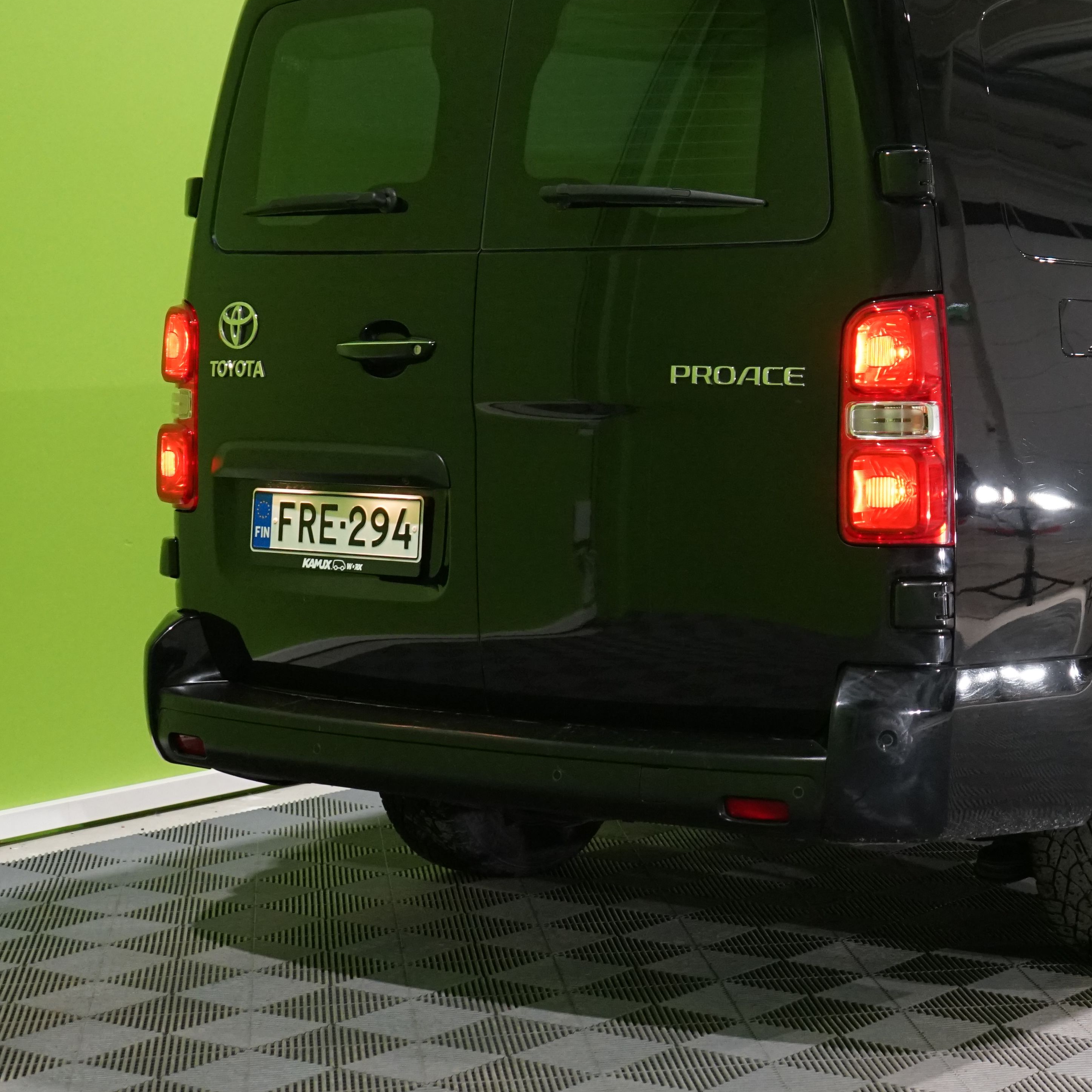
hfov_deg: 22.9
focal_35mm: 74
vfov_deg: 23.3
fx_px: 2641
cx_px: 927
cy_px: 441
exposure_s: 1/160
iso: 3200
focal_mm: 42
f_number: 4.5
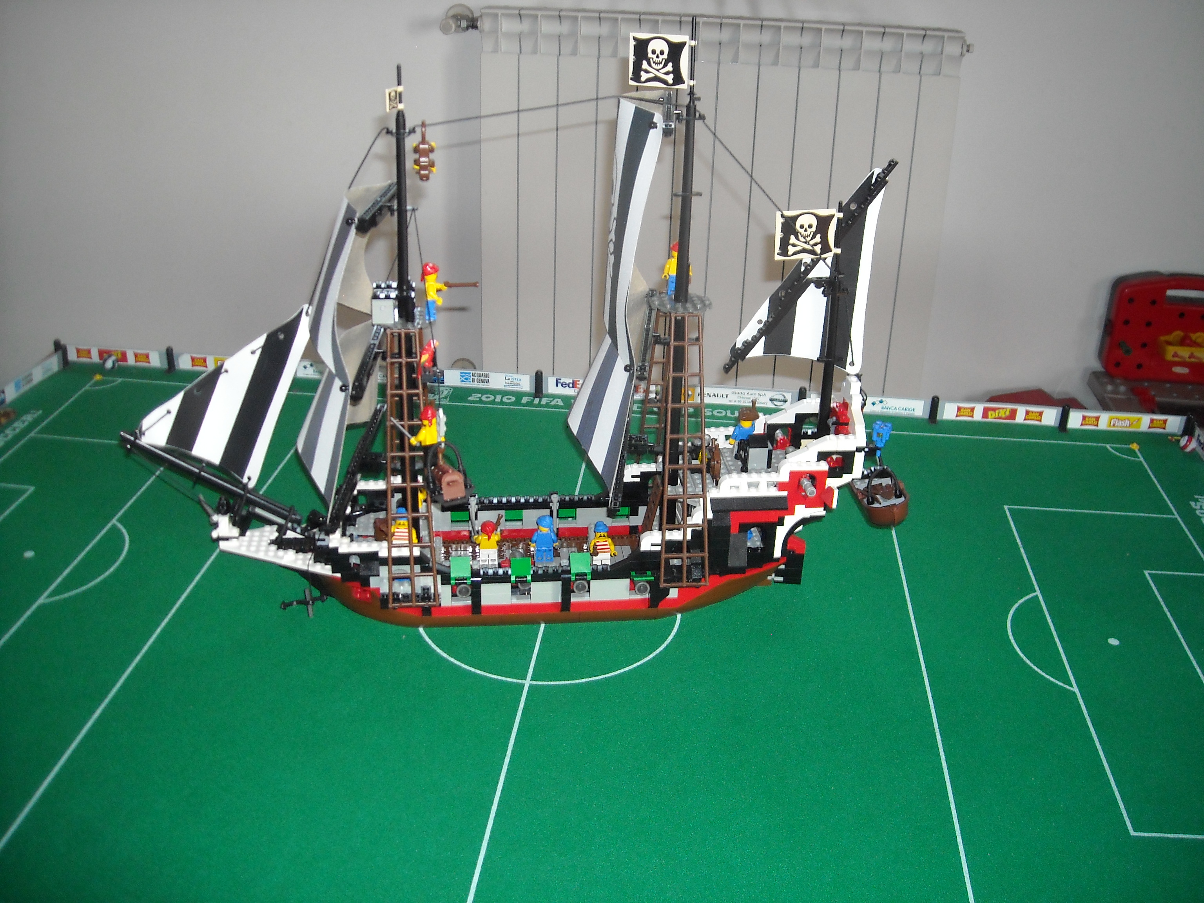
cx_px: 602
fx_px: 1217
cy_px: 452
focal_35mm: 35
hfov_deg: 52.6
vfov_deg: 40.7
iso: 200
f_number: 2.8
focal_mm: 5.7
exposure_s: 1/60
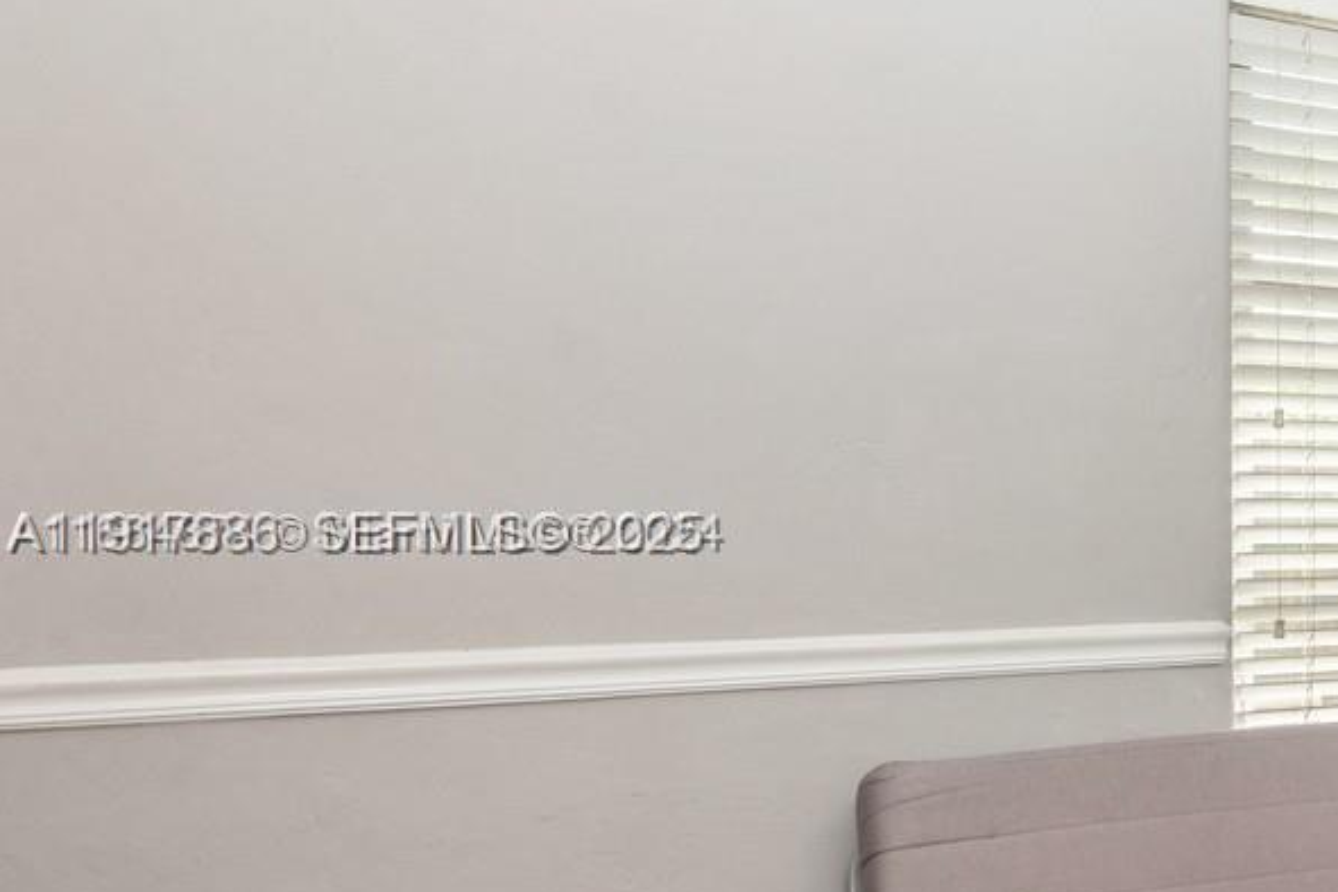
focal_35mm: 46
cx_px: 1809
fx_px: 1710
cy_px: 538
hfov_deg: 31.2
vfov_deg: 29.2
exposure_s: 1/40
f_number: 8
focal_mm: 17
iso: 200
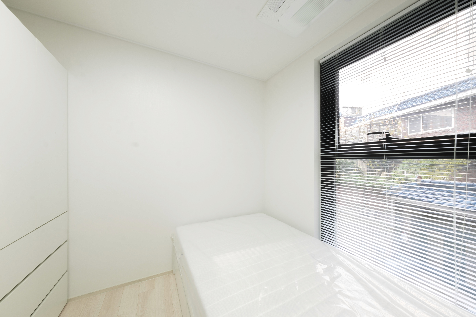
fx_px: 159
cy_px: 158
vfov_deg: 90.0
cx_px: 238
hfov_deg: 112.6
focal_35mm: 12
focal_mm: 8
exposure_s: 1/1.67
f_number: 16
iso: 160
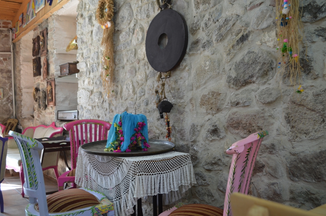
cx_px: 163
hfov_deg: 57.3
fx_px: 298
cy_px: 108
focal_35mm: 33
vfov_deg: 39.8
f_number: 4.5
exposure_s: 1/80
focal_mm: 22
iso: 400
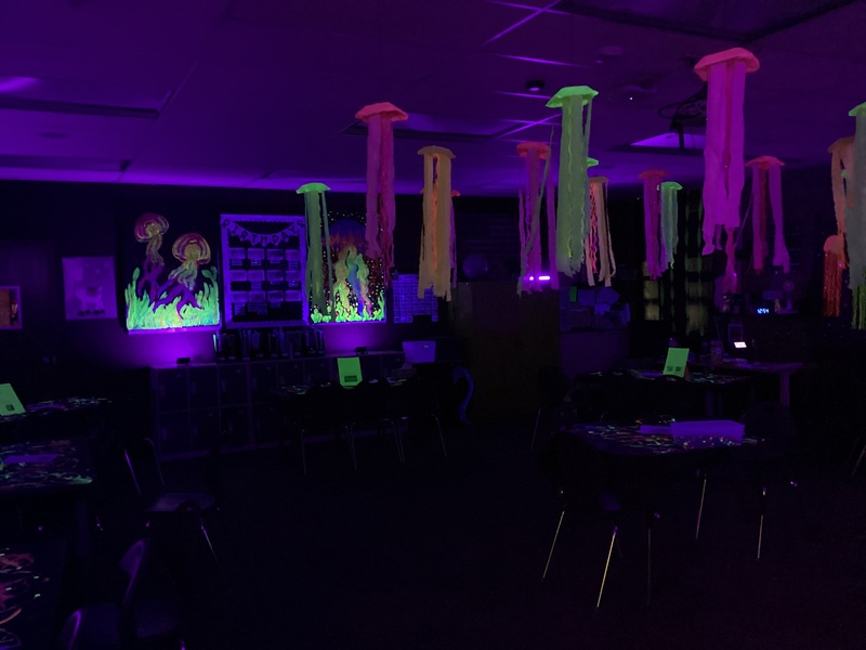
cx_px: 433
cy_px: 325
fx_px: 776
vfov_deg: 45.4
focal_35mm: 31
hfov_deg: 58.4
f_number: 2.4
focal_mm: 3.3
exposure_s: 1/17
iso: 800
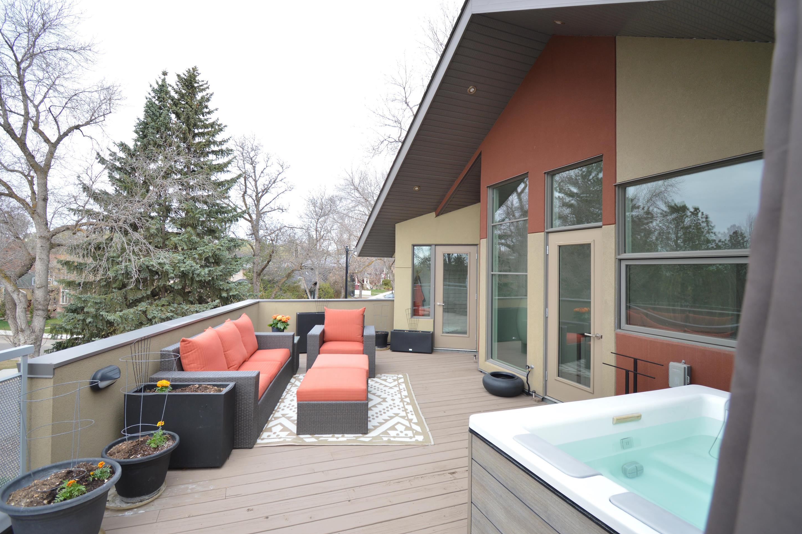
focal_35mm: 16
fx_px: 356
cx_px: 386
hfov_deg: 96.7
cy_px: 260
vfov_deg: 73.7
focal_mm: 10
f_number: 4.5
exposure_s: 1/125
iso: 100
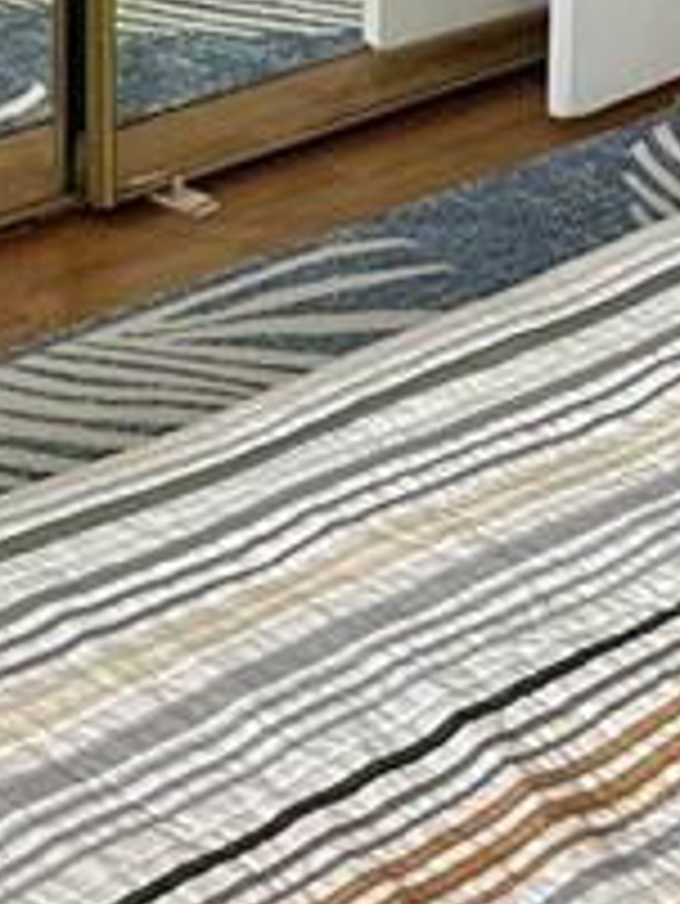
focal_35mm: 143
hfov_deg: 10.1
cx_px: 919
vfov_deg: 13.3
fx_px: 3742
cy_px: -265
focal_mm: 6.86
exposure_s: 1/60
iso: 160
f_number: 1.78
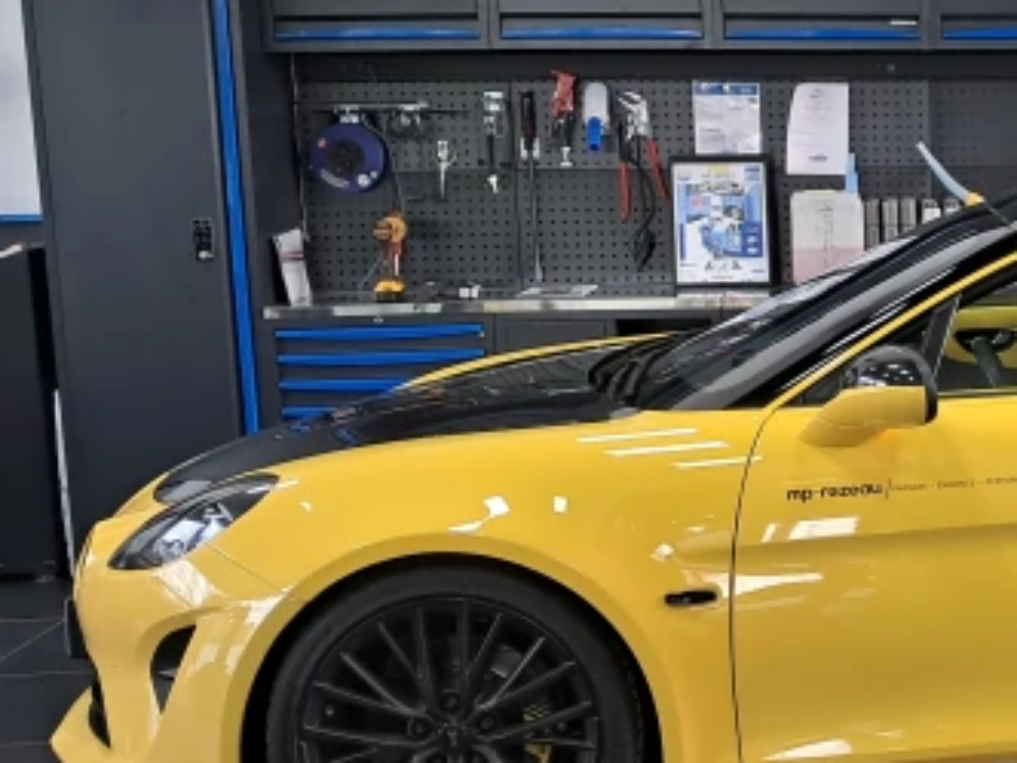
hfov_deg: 27.5
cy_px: 404
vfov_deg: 22.6
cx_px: 1097
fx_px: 1910
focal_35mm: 65
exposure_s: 1/50
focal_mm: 4
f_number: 1.8
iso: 160
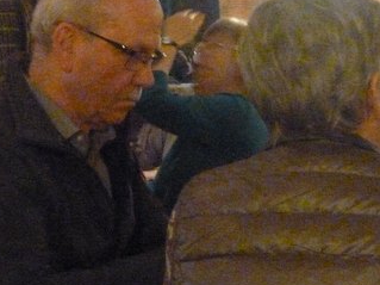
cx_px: -19
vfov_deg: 9.4
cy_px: 48
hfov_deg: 12.3
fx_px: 1734
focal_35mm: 158
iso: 1250
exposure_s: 1/8
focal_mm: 10.3
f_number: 4
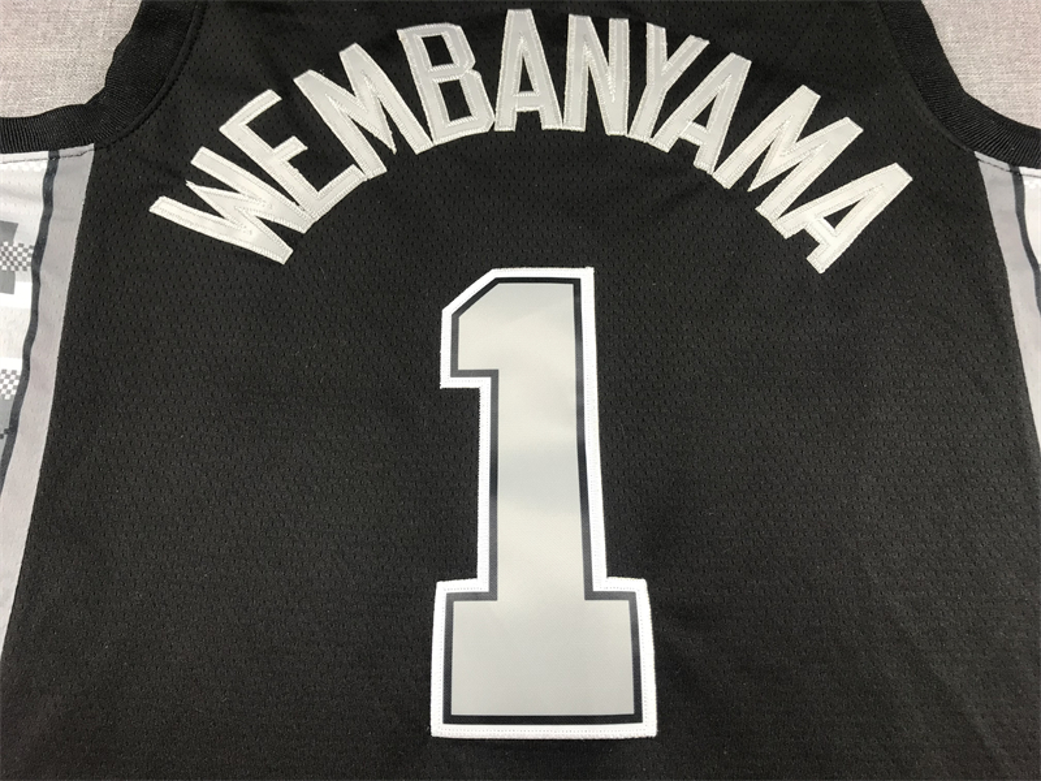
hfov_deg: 63.4
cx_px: 520
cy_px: 390
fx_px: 842
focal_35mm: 28
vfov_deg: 49.7
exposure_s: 1/50
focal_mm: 3.99
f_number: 1.8
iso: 25
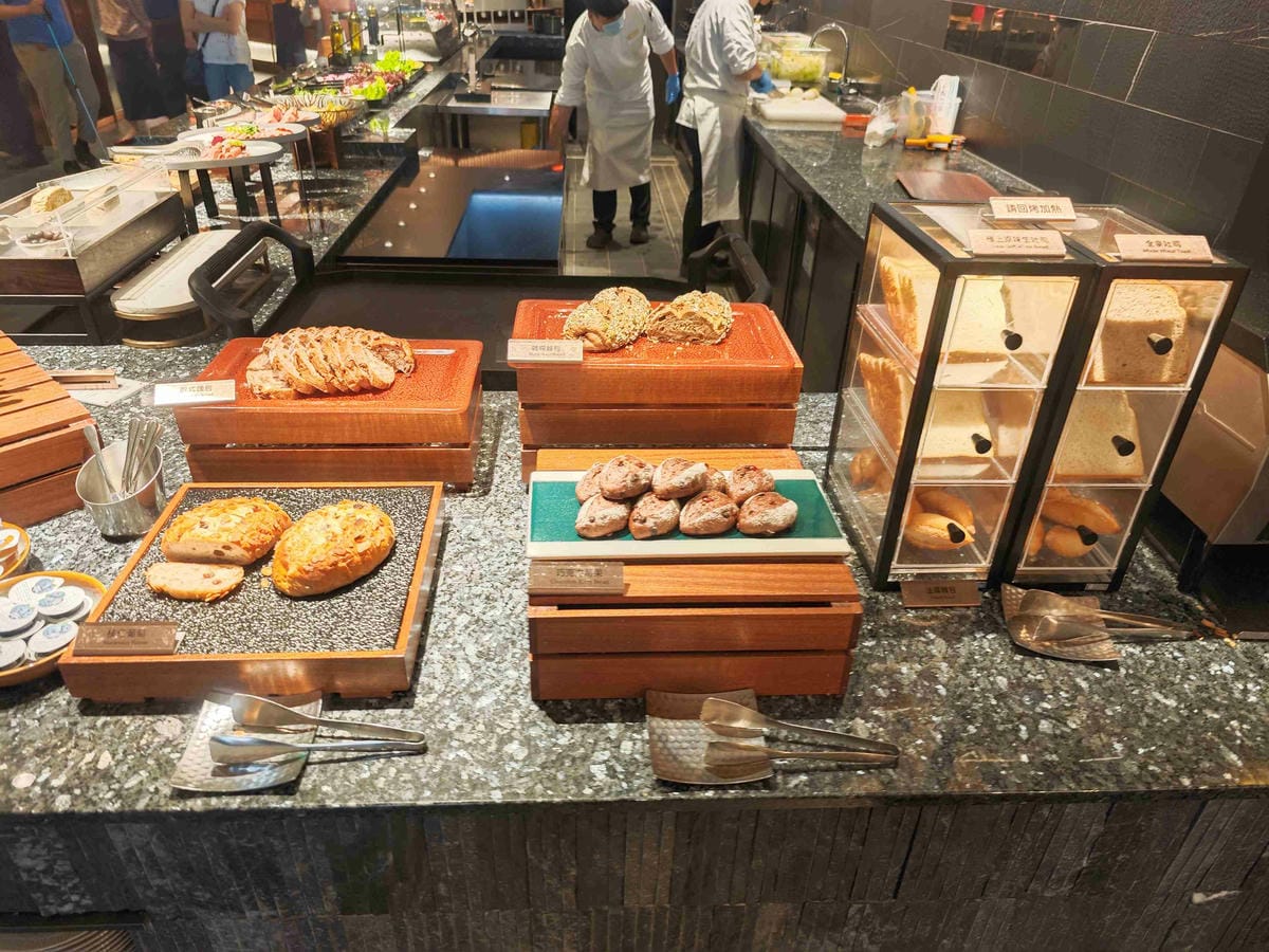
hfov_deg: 73.9
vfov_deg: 58.9
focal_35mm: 23
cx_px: 634
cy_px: 476
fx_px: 843
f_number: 1.63
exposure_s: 1/30
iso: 640
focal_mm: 8.72
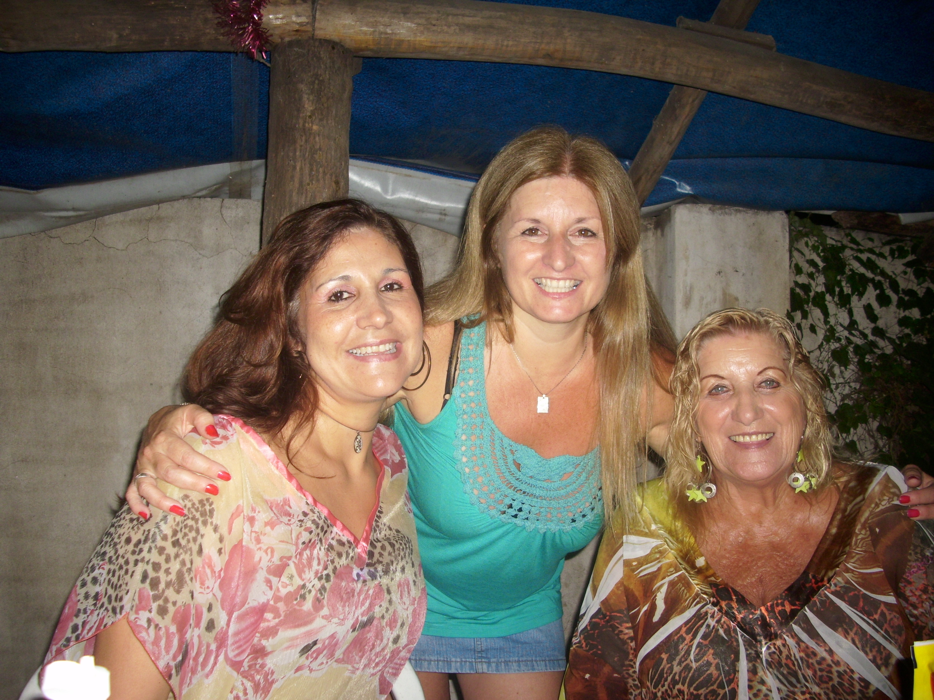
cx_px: 467
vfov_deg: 45.4
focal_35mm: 31
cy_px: 350
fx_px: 836
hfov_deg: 58.4
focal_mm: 6.2
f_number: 2.8
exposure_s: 1/60
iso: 50
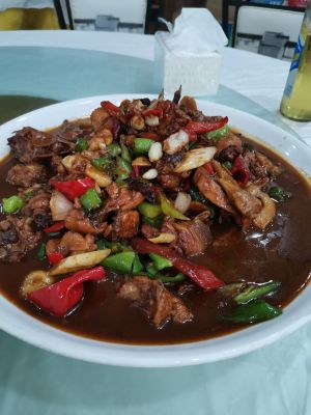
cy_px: 208
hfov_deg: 53.1
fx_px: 311
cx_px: 156
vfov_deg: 67.3
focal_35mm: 26
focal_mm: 4.75
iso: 320
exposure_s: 1/100
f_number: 1.8
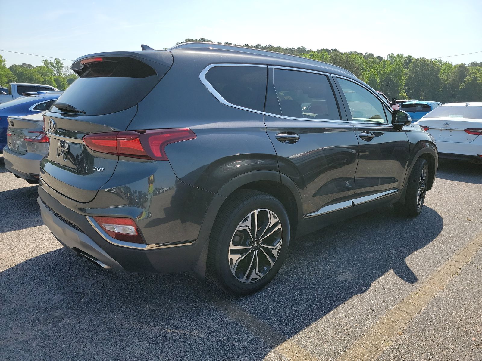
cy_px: 180
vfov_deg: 56.8
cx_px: 241
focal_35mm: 24
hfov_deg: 71.6
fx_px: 334
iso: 50
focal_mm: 6.7
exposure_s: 1/689
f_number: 1.8
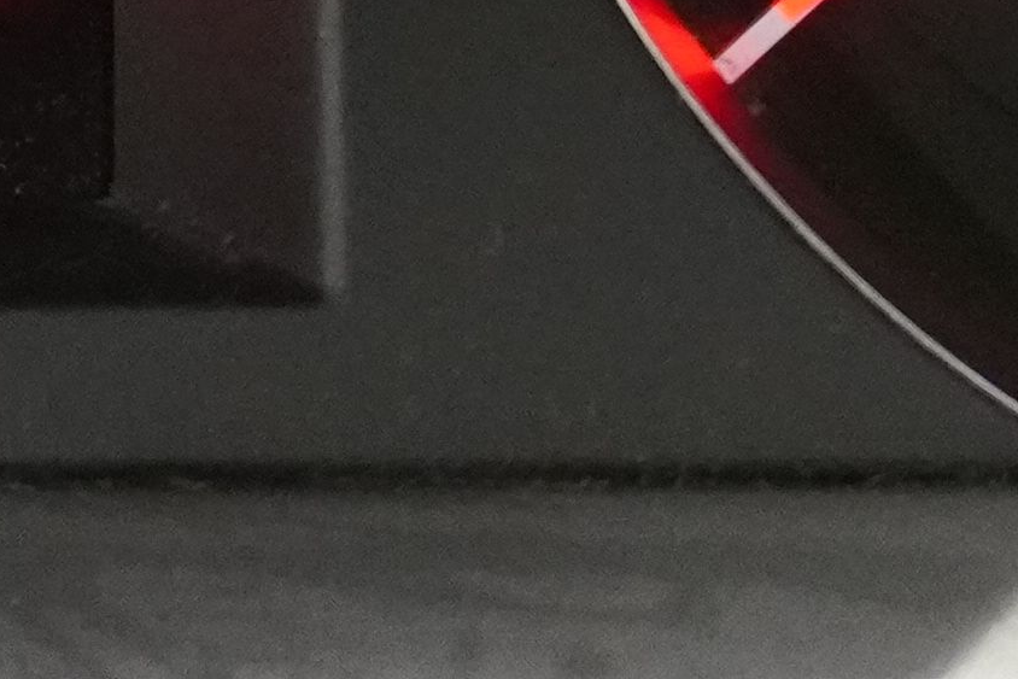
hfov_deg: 7.6
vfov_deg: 5.0
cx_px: -429
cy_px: -797
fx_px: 7538
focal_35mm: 267
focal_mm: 25
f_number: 4.5
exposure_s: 1/40
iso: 4000
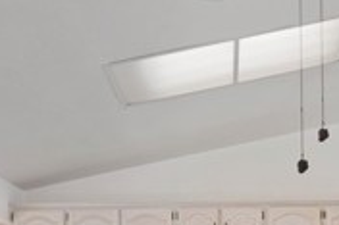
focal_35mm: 51
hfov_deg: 38.5
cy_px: 297
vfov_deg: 23.2
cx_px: 223
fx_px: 480
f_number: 5.6
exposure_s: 1/200
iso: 400
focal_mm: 14
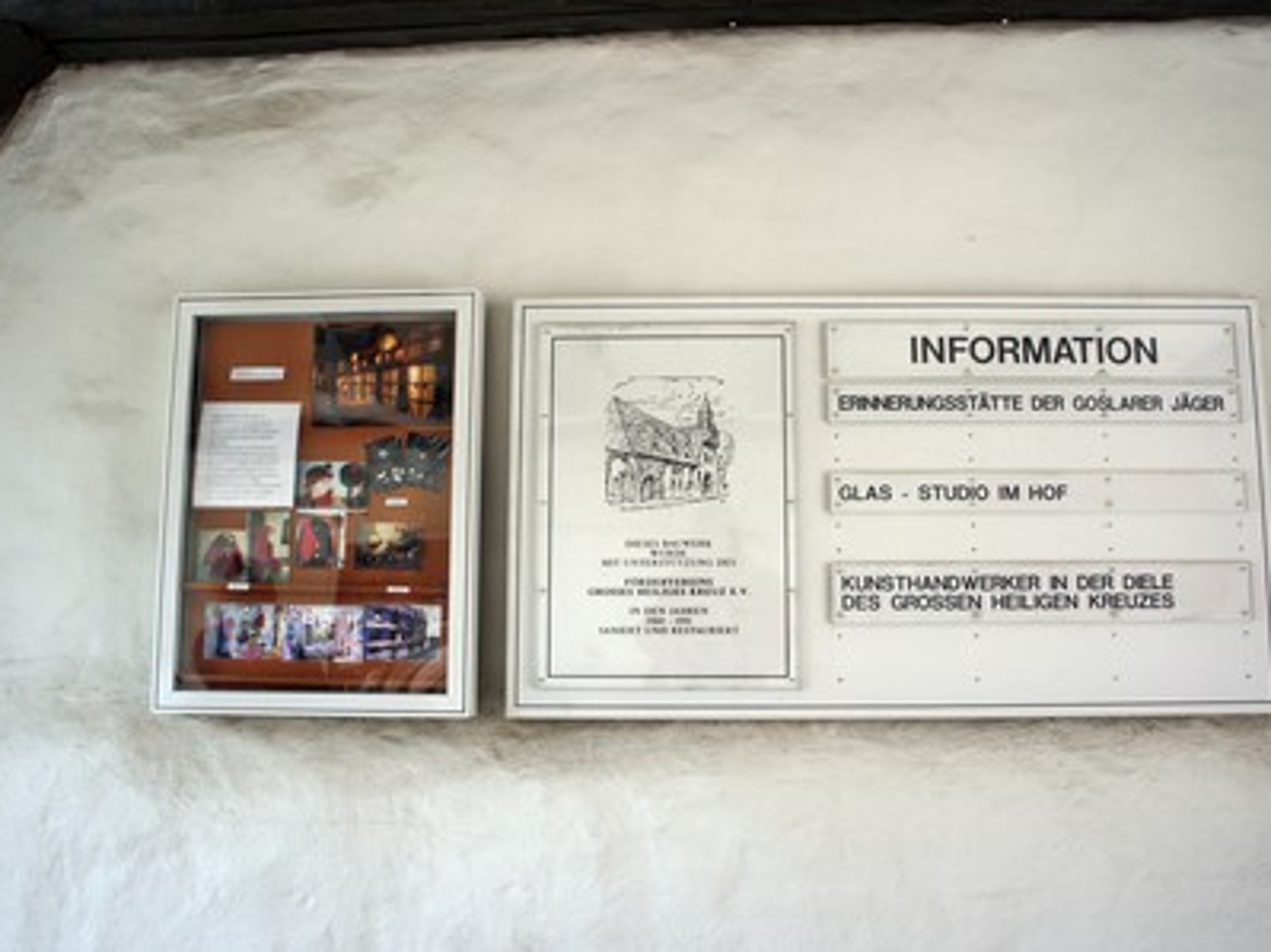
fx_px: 1158
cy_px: 484
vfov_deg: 44.7
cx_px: 669
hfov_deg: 57.5
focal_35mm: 32
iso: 200
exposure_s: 1/60
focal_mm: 19
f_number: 5
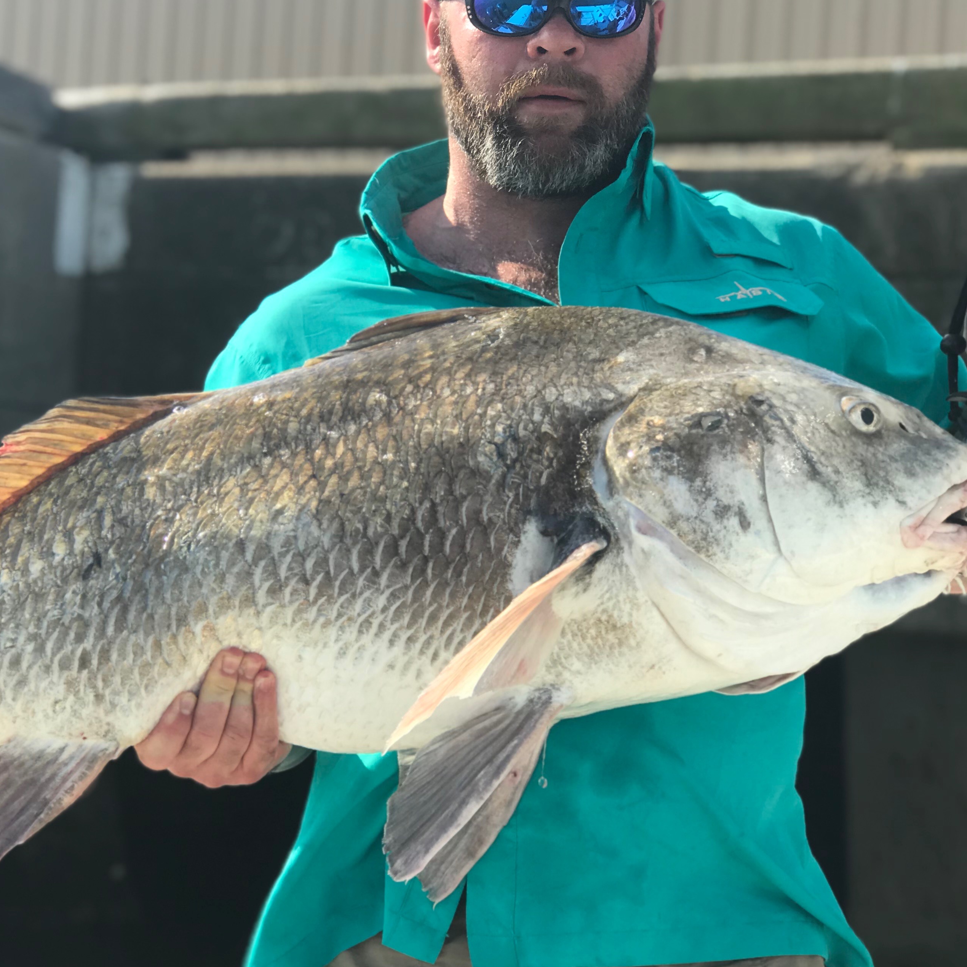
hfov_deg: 21.6
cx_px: 309
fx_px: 2528
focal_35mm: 80
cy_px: 512
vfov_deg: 21.6
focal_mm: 6.6
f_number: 2.8
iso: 20
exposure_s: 1/556
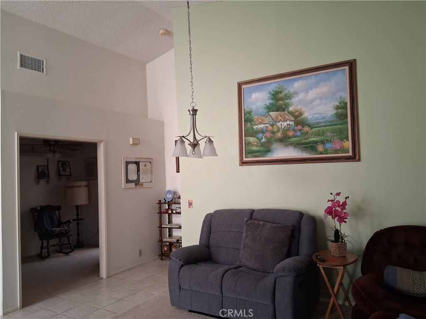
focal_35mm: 26
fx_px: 320
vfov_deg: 53.1
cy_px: 160
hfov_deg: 67.3
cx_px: 213
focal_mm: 3.98
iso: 250
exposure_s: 1/50
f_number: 1.8
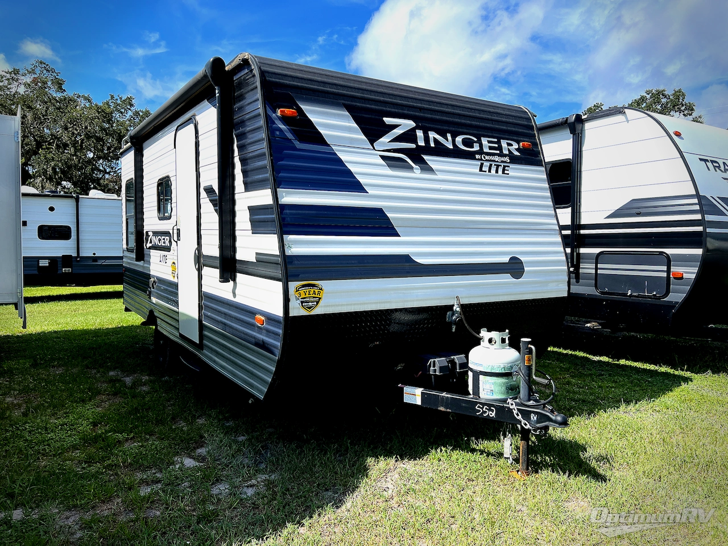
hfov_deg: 67.3
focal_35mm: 26
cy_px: 273
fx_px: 547
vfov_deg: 53.1
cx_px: 364
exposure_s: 1/4115
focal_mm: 5.7
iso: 50
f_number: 1.5
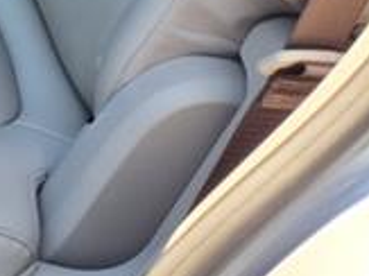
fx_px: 1129
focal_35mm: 106
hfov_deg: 16.8
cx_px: -190
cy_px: -70
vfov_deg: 13.5
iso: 40
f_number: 1.9
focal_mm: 3.58
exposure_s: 1/204
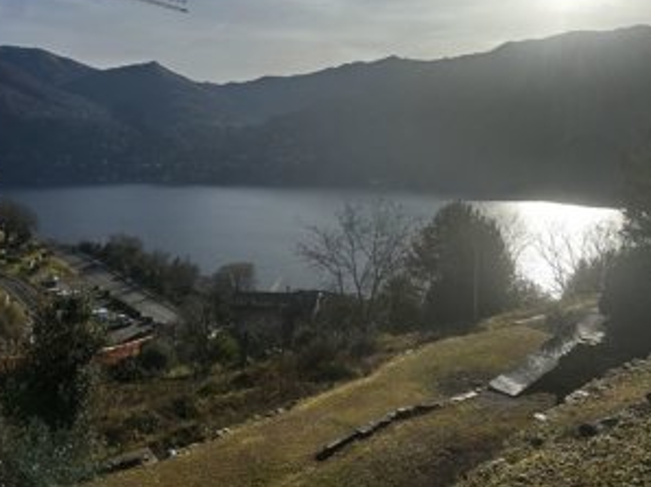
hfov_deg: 61.7
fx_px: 545
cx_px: 326
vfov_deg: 47.9
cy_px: 197
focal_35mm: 29
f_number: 1.78
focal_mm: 6.86
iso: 80
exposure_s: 1/7576
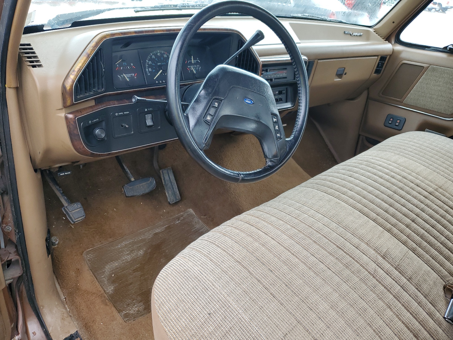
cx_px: 226
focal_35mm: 26
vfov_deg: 53.1
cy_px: 170
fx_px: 340
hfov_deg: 67.3
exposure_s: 1/120
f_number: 1.5
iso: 50
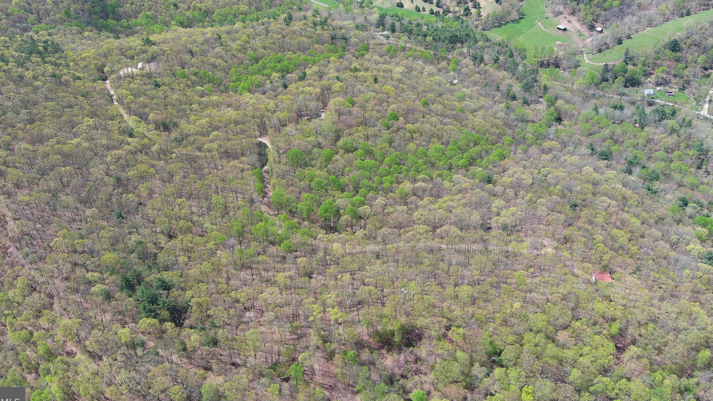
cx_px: 329
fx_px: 624
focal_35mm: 33
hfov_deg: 59.4
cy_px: 156
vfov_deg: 35.5
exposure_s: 1/641
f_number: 2.8
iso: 100
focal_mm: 10.57
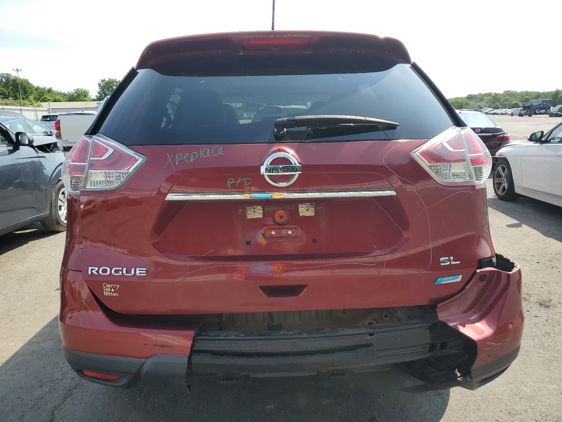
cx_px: 281
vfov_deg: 53.1
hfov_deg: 67.3
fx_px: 422
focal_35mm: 26
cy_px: 211
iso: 50
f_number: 1.5
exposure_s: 1/1667
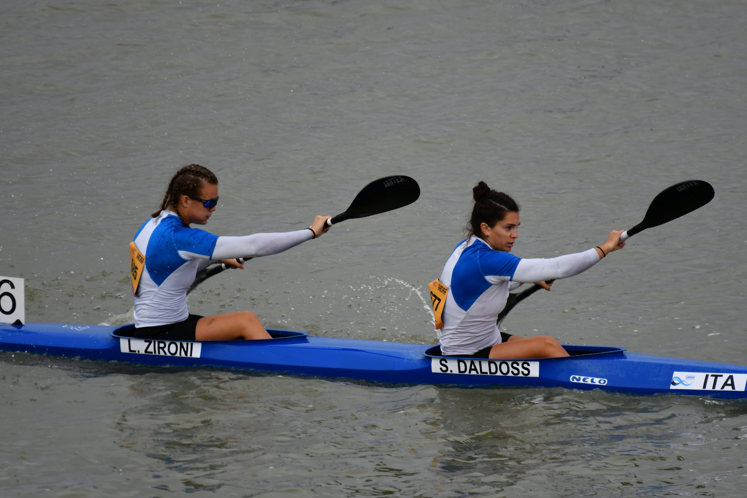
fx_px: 15561
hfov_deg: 2.7
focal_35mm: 750
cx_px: 374
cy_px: 249
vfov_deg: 1.8
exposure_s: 1/1250
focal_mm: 500
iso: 400
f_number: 5.6
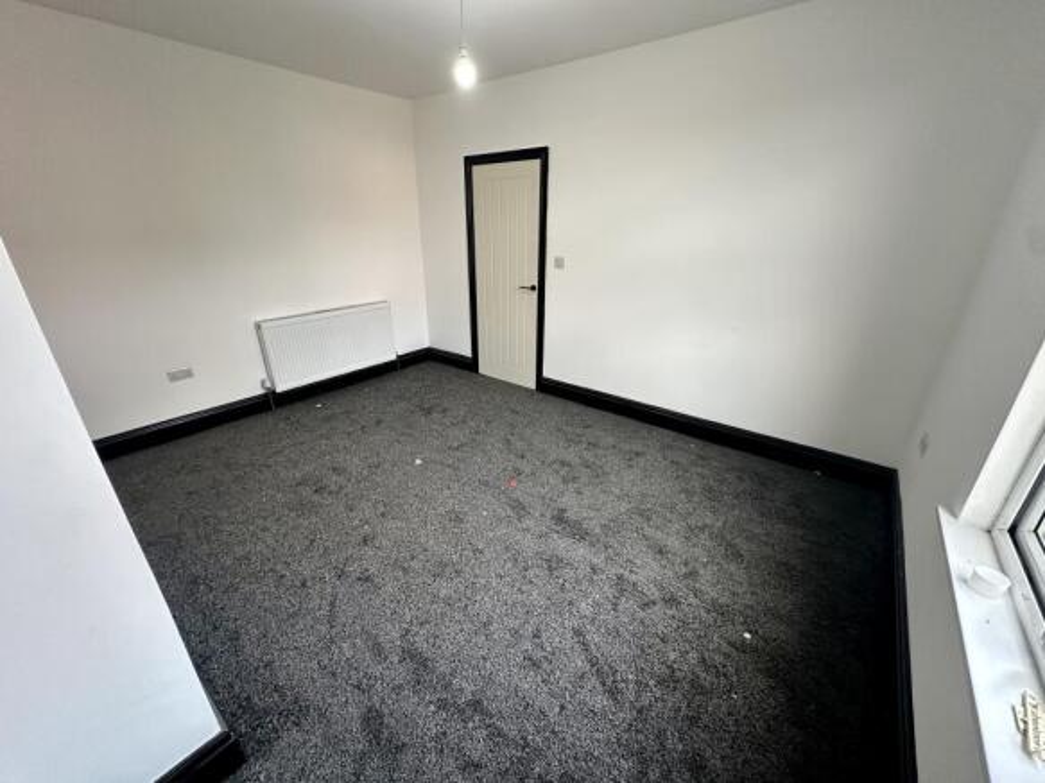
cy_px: 392
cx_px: 522
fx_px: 423
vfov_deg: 85.7
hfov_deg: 102.1
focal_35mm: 14
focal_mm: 2.22
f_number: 2.2
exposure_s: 1/99
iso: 250
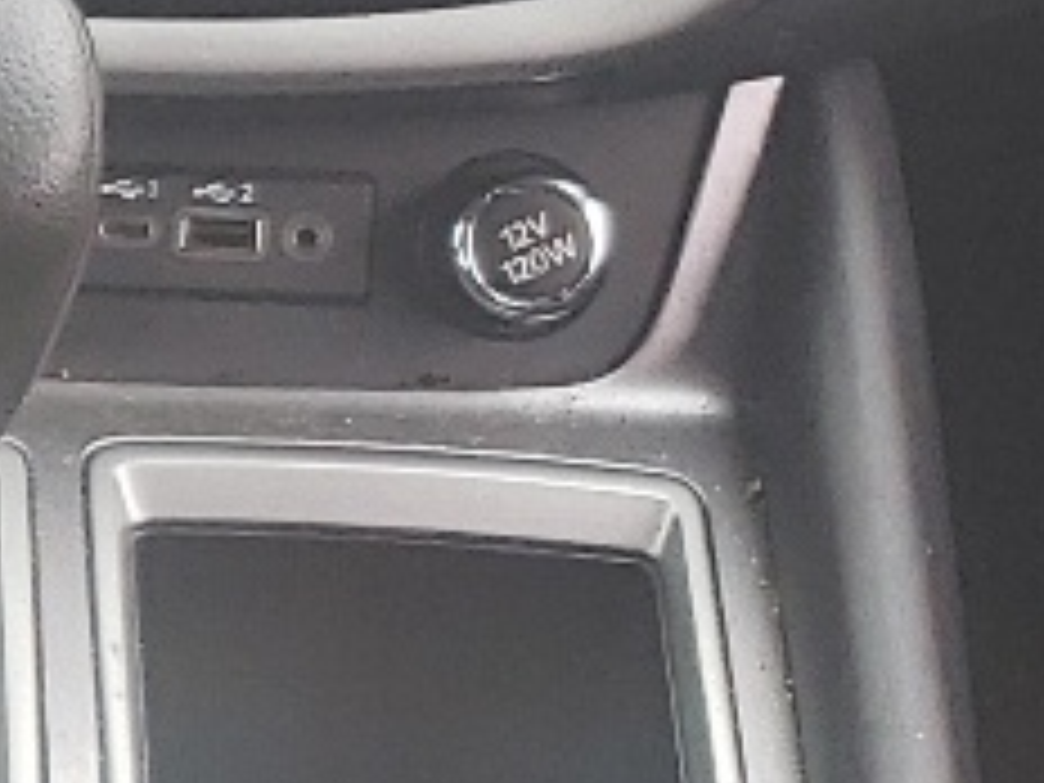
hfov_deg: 10.1
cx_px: -1125
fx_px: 5399
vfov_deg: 8.3
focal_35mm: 179
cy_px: 346
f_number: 1.5
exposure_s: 1/60.2
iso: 95
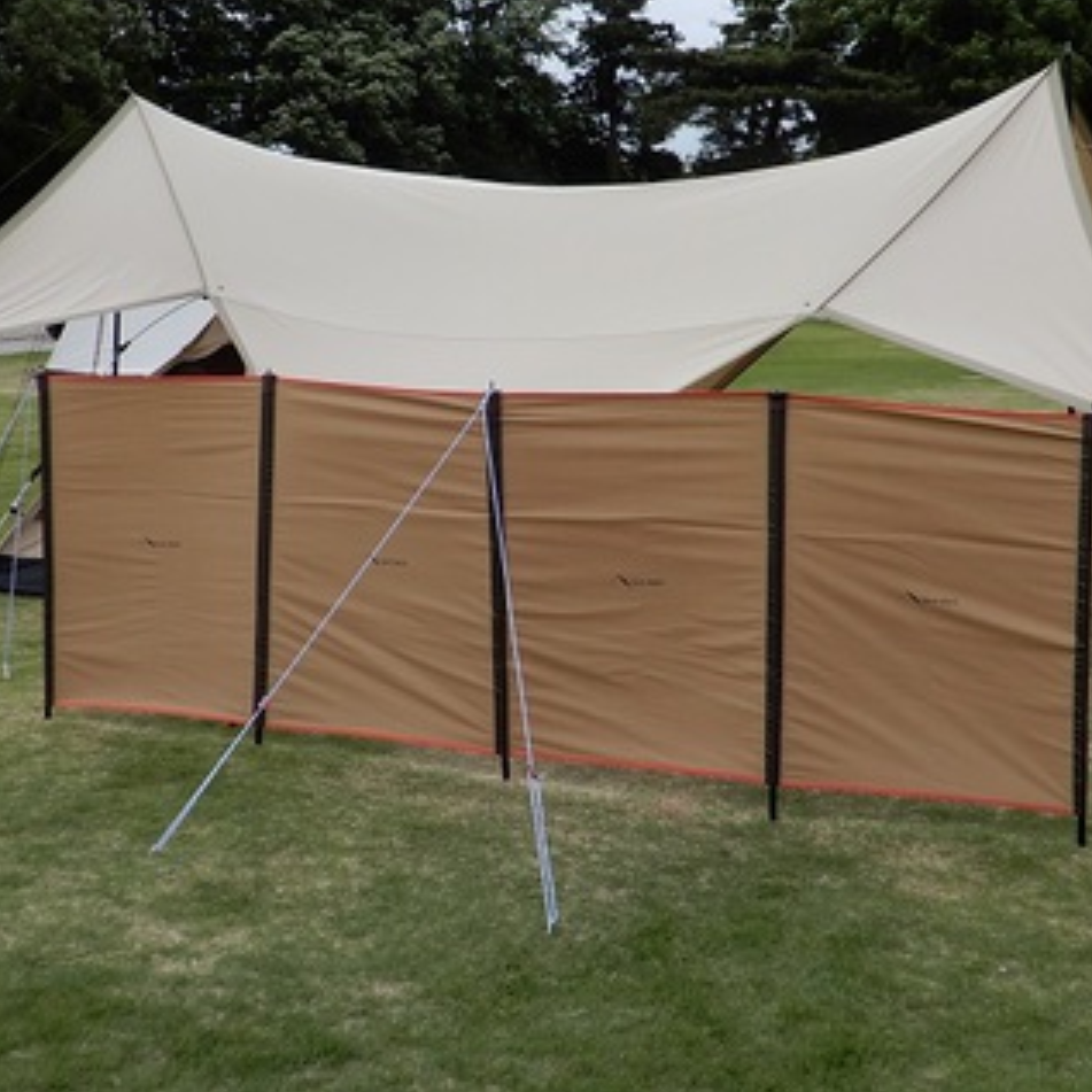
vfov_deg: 33.8
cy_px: 389
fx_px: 1785
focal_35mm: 50
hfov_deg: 34.0
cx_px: 486
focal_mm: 5
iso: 80
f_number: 3.5
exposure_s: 1/800
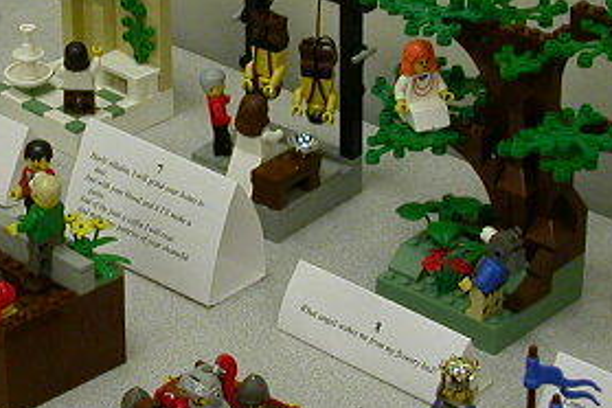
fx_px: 2465
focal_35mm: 145
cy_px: 86
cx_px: 99
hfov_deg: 14.1
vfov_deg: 9.4
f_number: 2.6
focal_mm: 7.85
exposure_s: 1/20.1
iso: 100
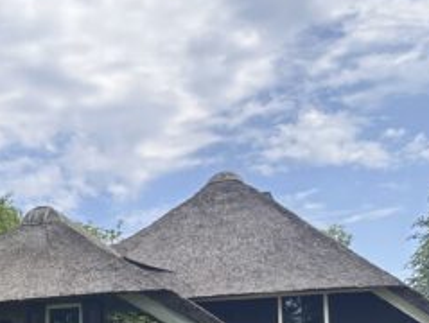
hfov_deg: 23.5
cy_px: 382
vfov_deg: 18.3
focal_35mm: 77
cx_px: -61
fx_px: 956
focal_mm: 6.86
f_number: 1.78
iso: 80
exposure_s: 1/1916
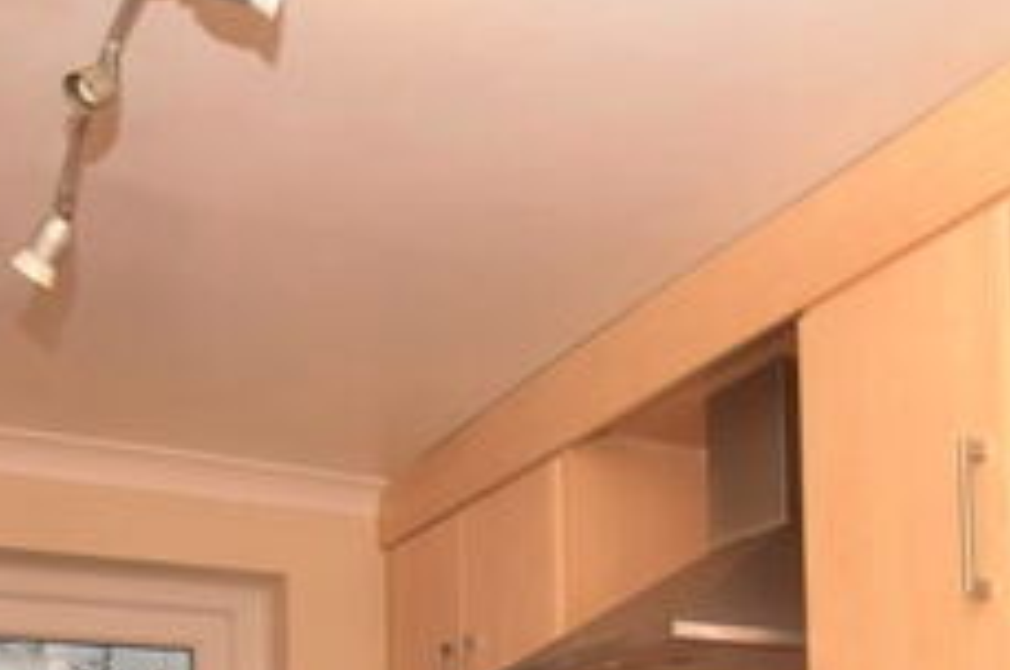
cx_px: 653
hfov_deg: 38.9
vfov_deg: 24.2
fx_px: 1416
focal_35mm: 51
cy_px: 809
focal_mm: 11
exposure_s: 1/200
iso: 100
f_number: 3.5
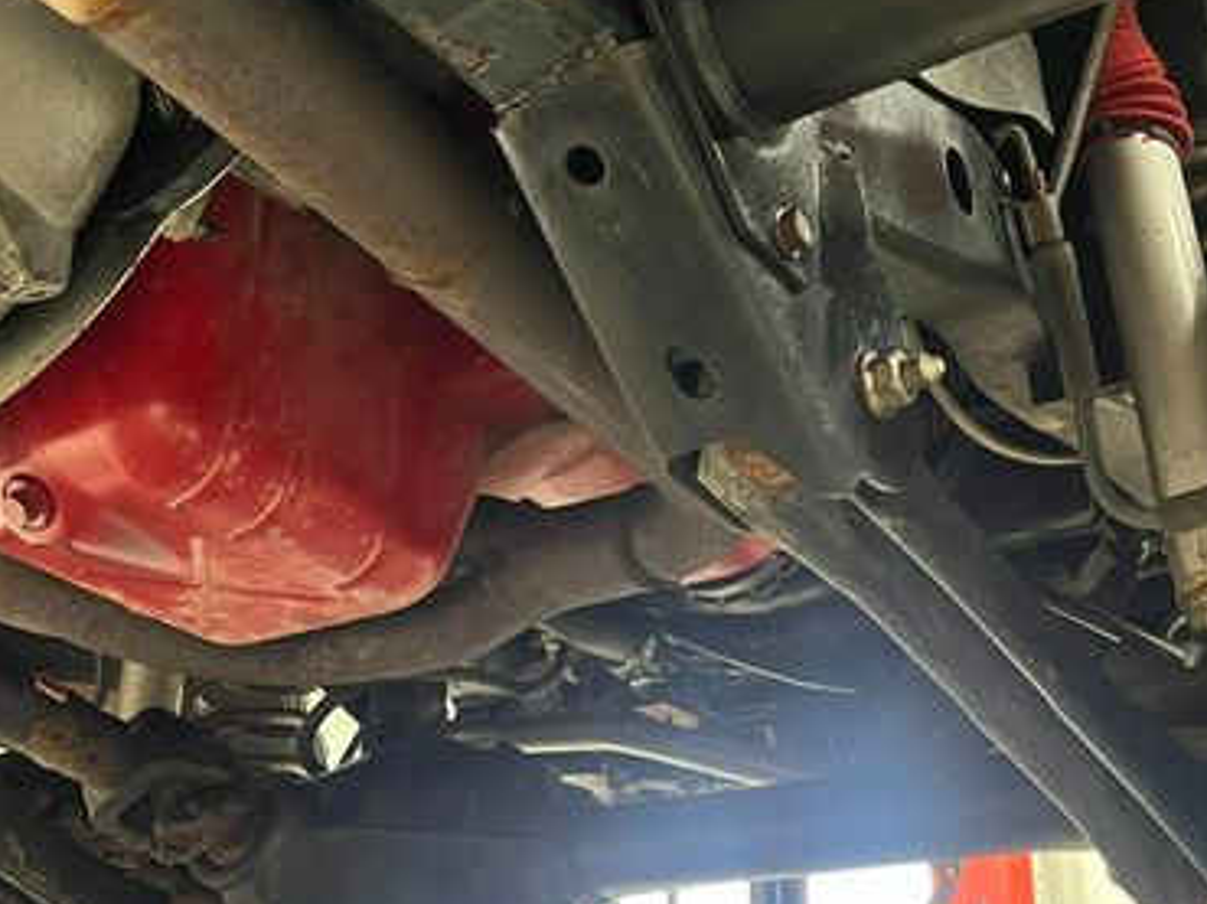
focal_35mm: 45
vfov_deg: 32.1
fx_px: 1568
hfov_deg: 42.0
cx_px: 515
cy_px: 424
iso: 500
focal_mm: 5.1
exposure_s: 1/30
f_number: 1.6
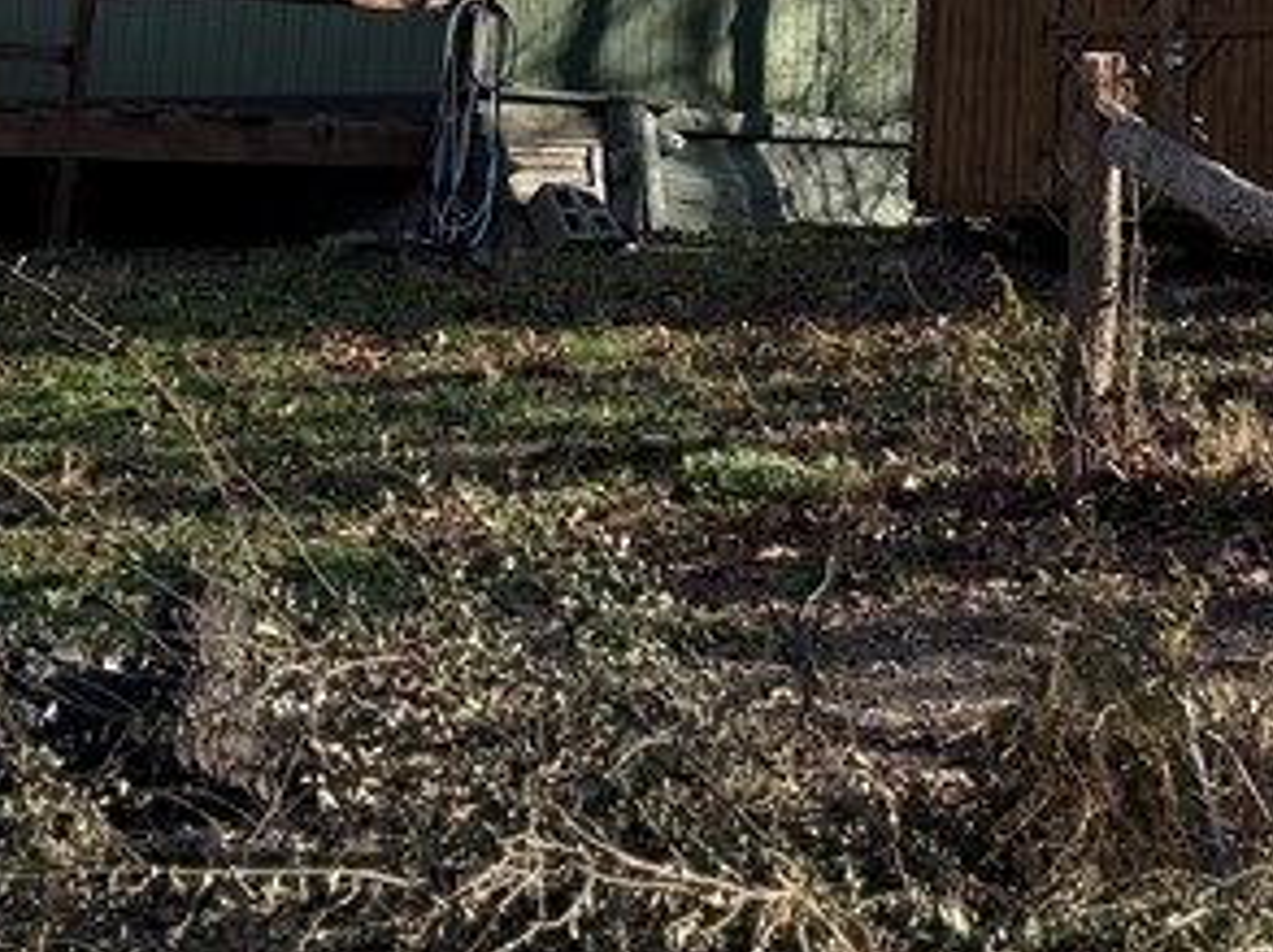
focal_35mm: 84
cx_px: 1143
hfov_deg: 22.7
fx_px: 3085
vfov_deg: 16.4
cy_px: -356
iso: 80
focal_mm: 6.76
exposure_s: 1/1464
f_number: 1.78
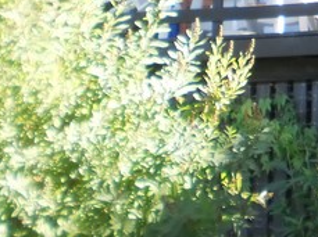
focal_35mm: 126
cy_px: -146
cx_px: 369
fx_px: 1156
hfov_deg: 15.2
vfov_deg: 11.2
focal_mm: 6.3
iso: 100
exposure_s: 1/100
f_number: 3.1
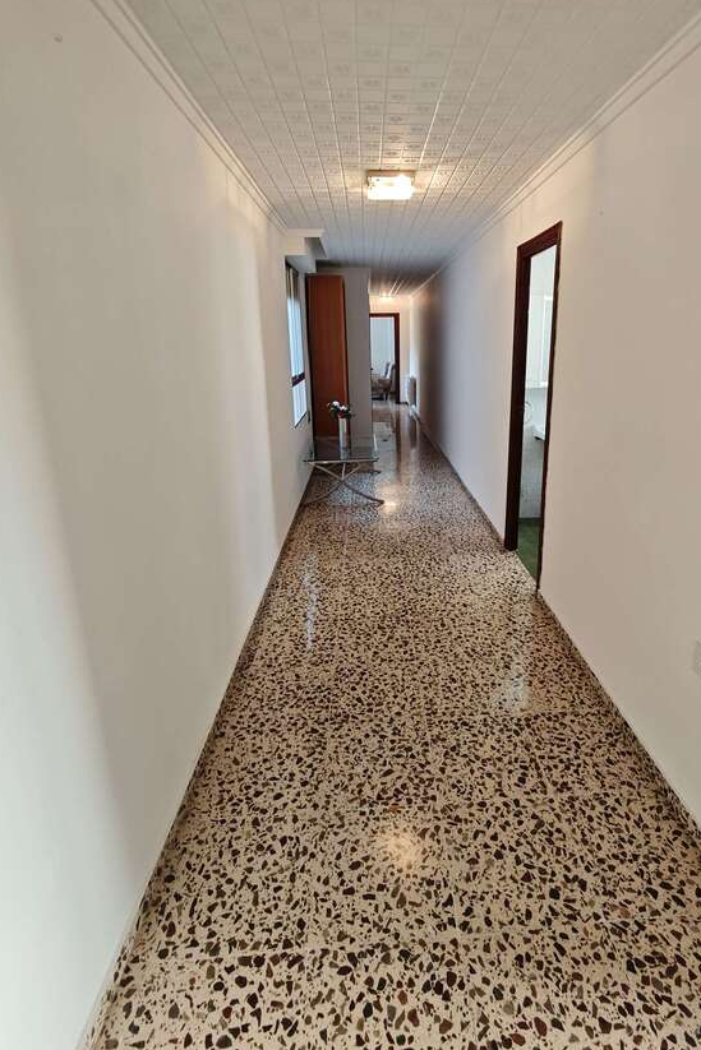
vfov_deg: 93.0
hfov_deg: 70.1
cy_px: 472
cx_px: 402
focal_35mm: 17
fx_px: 496
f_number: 2.2
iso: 400
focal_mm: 2.16
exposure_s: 1/50
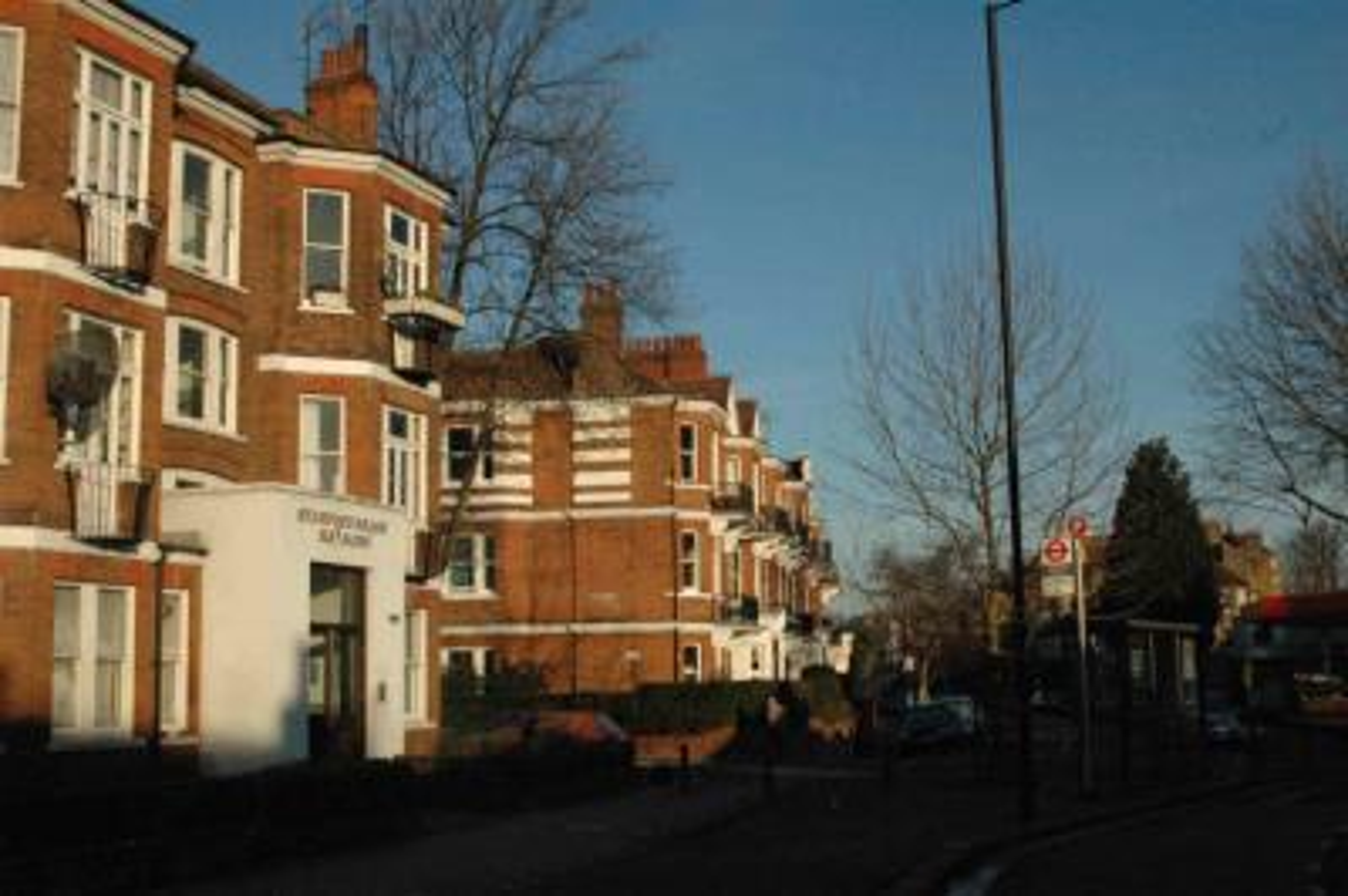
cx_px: 674
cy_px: 448
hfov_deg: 42.4
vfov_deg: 28.9
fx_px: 1740
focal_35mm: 46
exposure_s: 1/1000
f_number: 16
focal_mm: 31
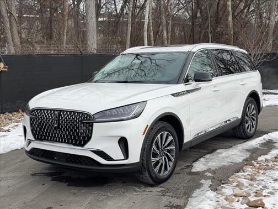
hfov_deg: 39.7
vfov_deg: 30.3
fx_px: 385
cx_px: 139
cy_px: 104
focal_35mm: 48
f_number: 1.78
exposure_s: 1/3534
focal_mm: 6.76
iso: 64
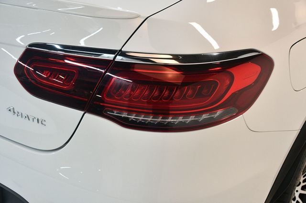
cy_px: 102
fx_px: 340
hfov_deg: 48.5
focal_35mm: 40
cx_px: 153
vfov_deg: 33.4
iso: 1400
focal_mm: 27
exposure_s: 1/125
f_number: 4
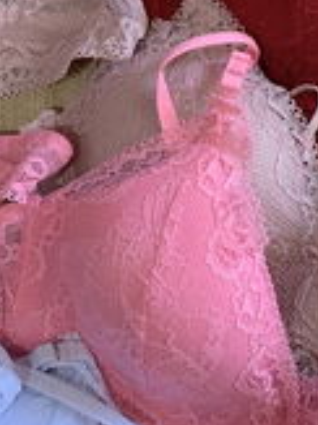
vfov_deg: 22.9
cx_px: 227
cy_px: 126
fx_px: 1043
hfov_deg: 17.3
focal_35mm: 85
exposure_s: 1/100
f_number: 1.8
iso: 80
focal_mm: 4.25
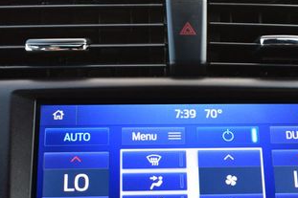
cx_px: 214
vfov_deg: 18.1
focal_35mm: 74
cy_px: 186
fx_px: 612
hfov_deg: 27.1
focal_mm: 24
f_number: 6.3
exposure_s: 1/15
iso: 400
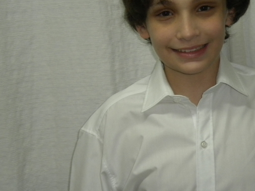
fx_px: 736
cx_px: 157
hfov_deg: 19.6
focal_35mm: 100
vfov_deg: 14.8
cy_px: 76
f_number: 5.1
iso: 400
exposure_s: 1/60
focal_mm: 14.3
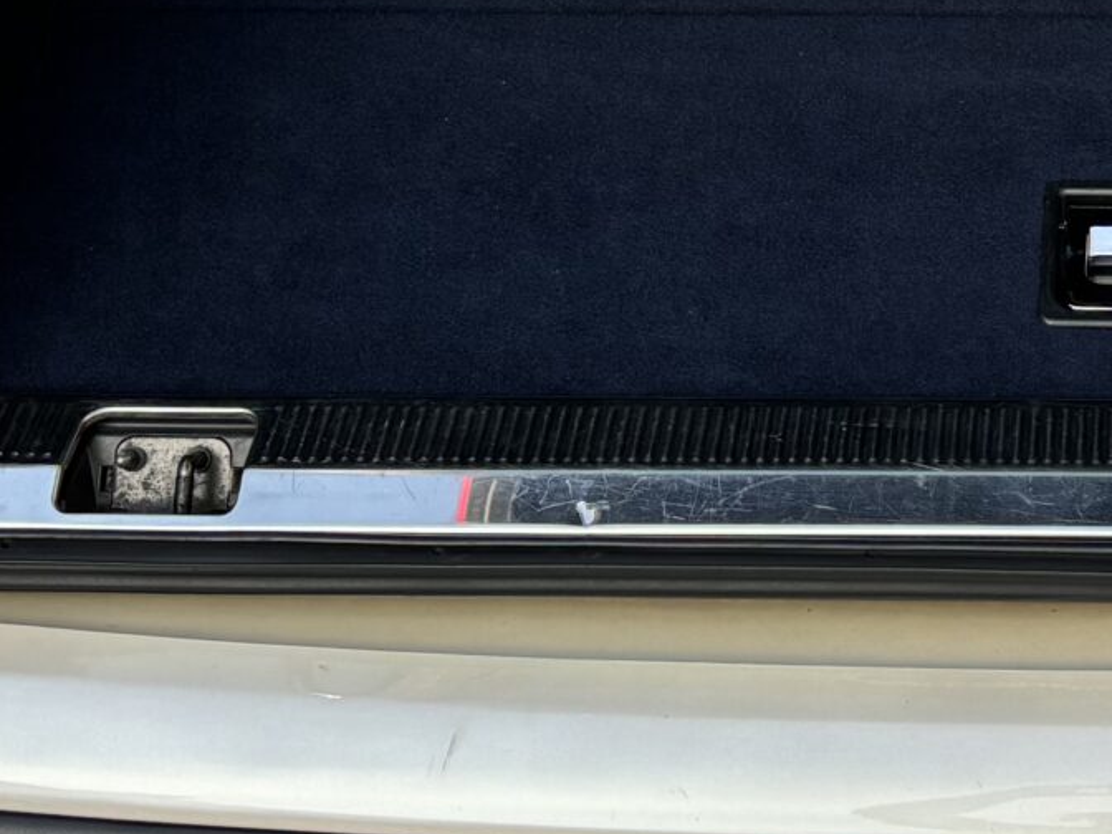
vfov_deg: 14.1
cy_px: -364
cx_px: 1125
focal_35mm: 99
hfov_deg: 19.2
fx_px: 3180
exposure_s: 1/626
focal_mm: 5.96
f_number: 1.6
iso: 50
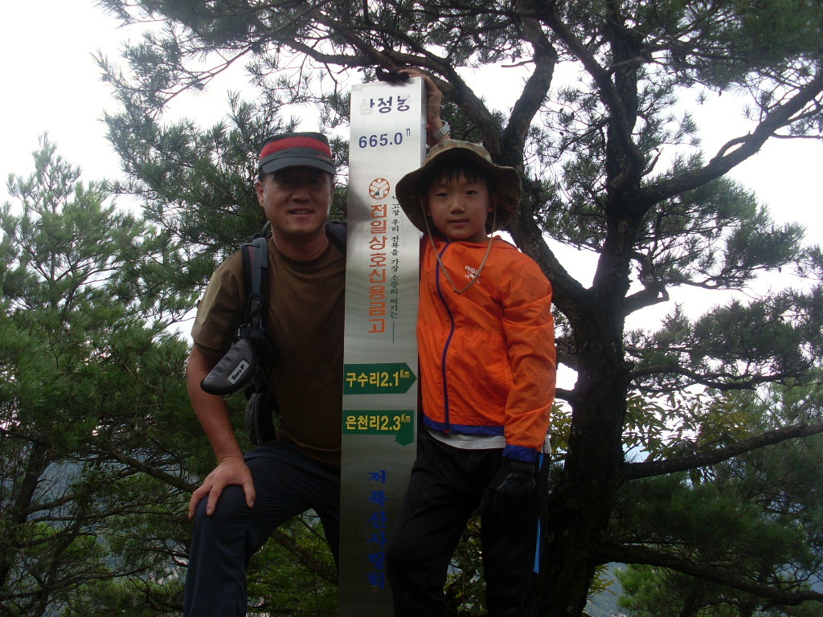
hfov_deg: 49.0
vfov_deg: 37.7
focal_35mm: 38
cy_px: 308
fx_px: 903
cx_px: 412
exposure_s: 1/180
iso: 80
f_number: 3
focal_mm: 6.3
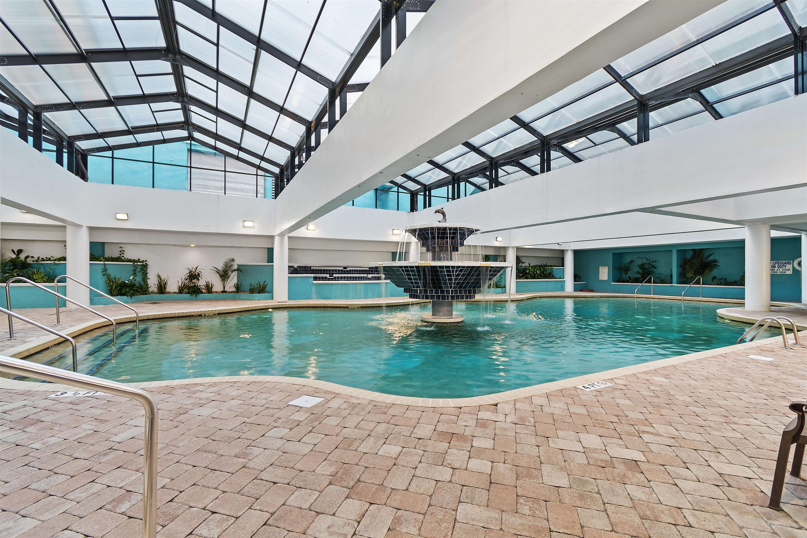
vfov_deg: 77.3
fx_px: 336
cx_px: 404
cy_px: 269
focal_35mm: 15
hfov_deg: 100.4
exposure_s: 1/8
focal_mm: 10
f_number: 4.5
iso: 100
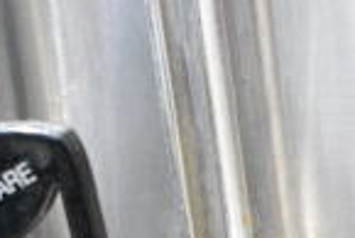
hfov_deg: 16.0
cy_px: 321
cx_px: 323
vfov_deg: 10.6
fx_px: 1244
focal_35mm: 126
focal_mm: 20
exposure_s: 1/80
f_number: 4.5
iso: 6400
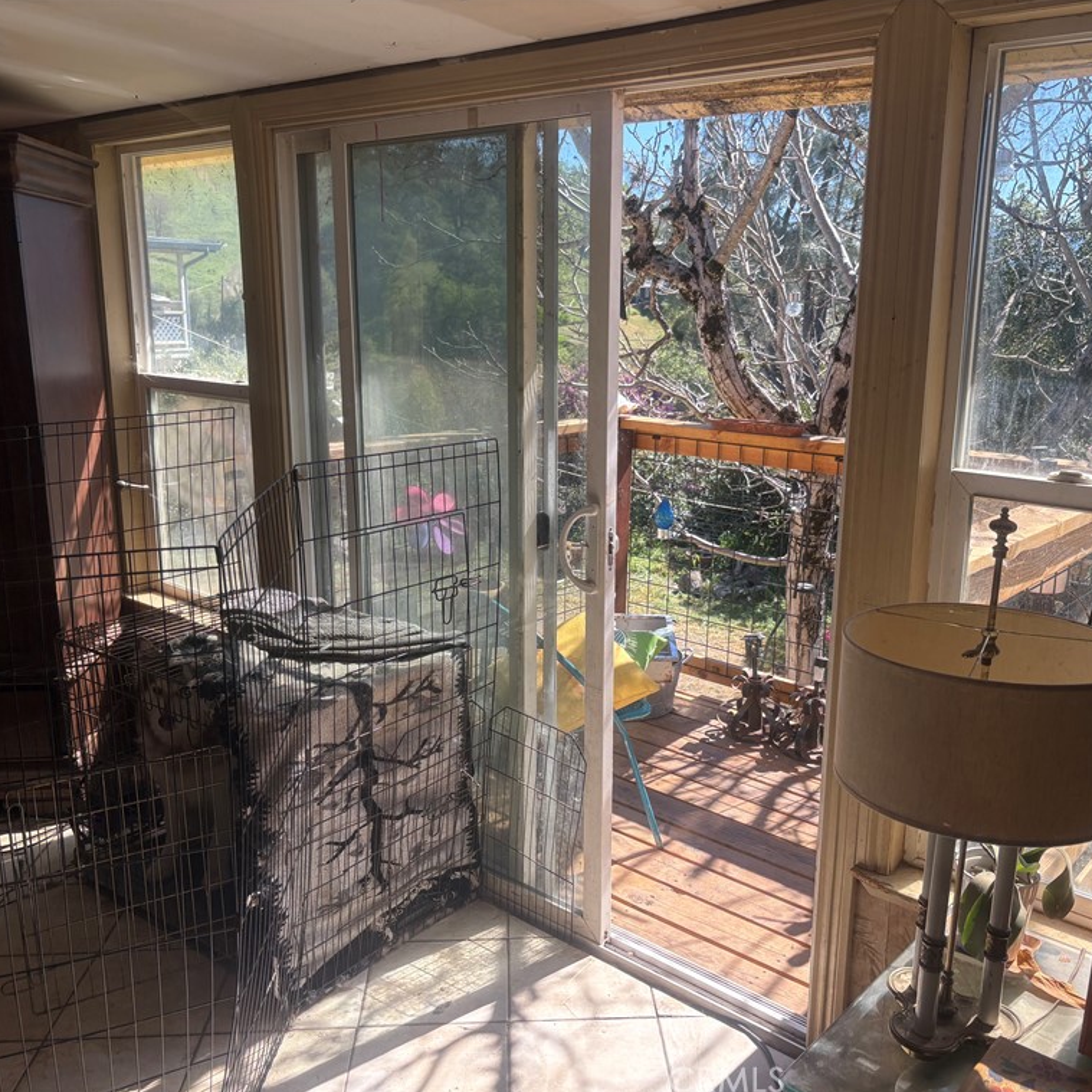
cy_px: 548
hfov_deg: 52.5
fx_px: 1106
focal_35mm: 31
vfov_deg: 52.5
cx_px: 581
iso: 64
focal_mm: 5.96
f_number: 1.6
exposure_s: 1/884
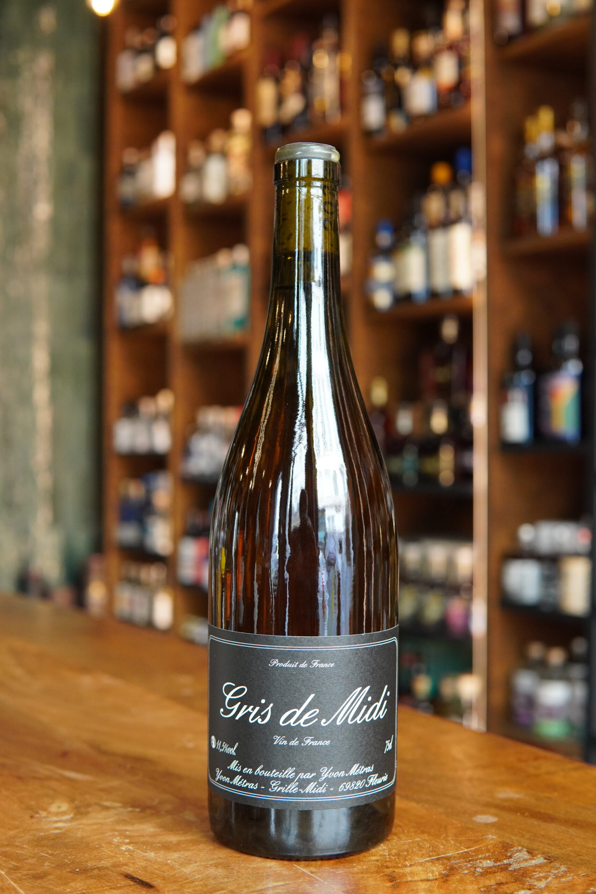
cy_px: 447
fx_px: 1117
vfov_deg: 43.6
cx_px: 298
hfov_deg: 29.9
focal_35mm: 45
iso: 1250
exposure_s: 1/160
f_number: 4
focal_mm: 30
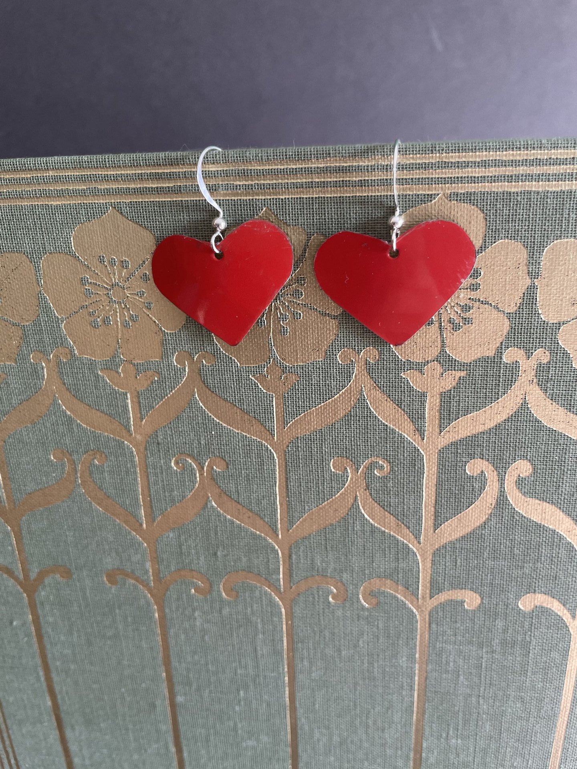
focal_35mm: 26
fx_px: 578
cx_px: 288
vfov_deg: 67.3
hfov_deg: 53.1
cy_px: 384
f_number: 1.6
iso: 125
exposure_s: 1/60
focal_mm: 4.2
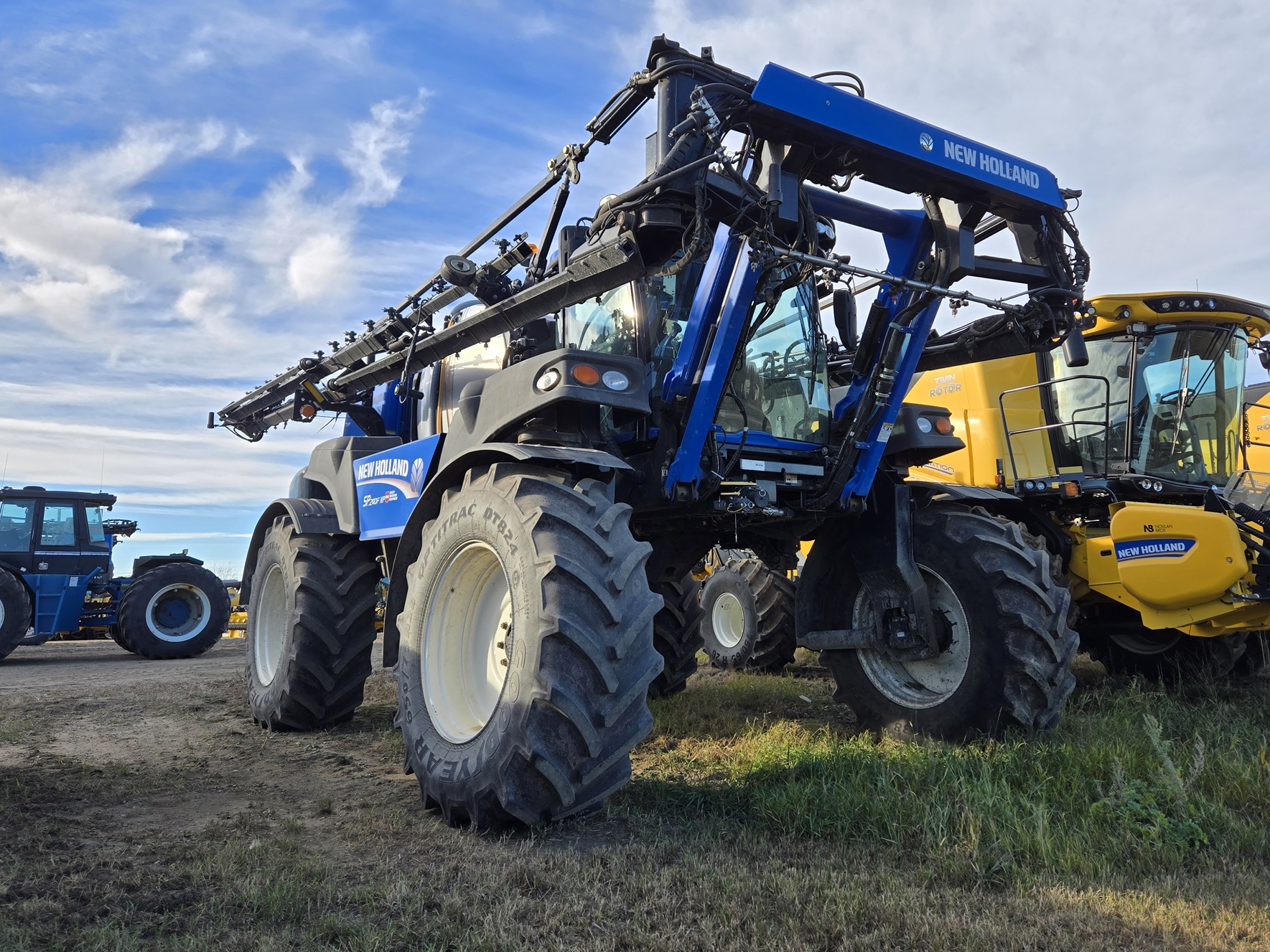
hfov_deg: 67.3
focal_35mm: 26
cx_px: 663
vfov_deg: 53.0
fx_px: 954
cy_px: 448
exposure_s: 1/922
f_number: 1.8
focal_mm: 5.4
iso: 25
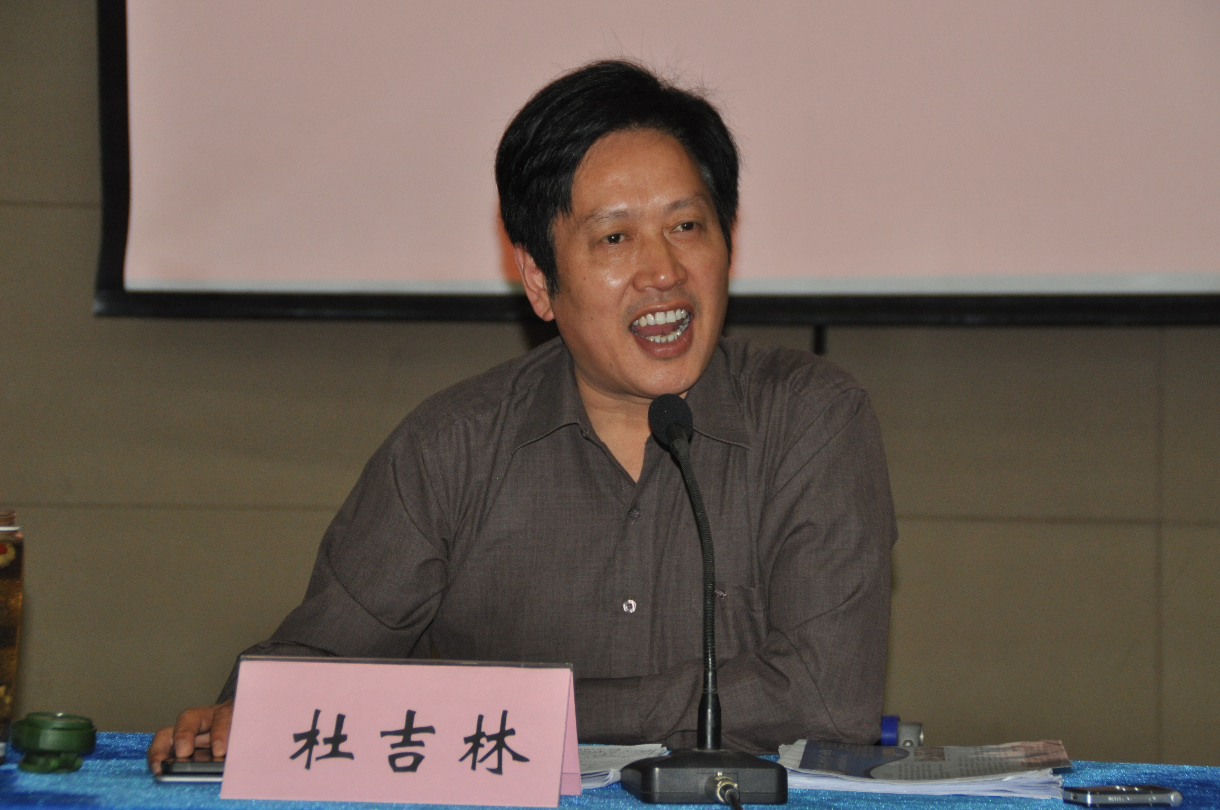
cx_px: 610
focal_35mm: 105
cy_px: 405
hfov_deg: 19.5
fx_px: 3554
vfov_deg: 13.0
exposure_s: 1/60
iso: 800
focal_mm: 70
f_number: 5.6
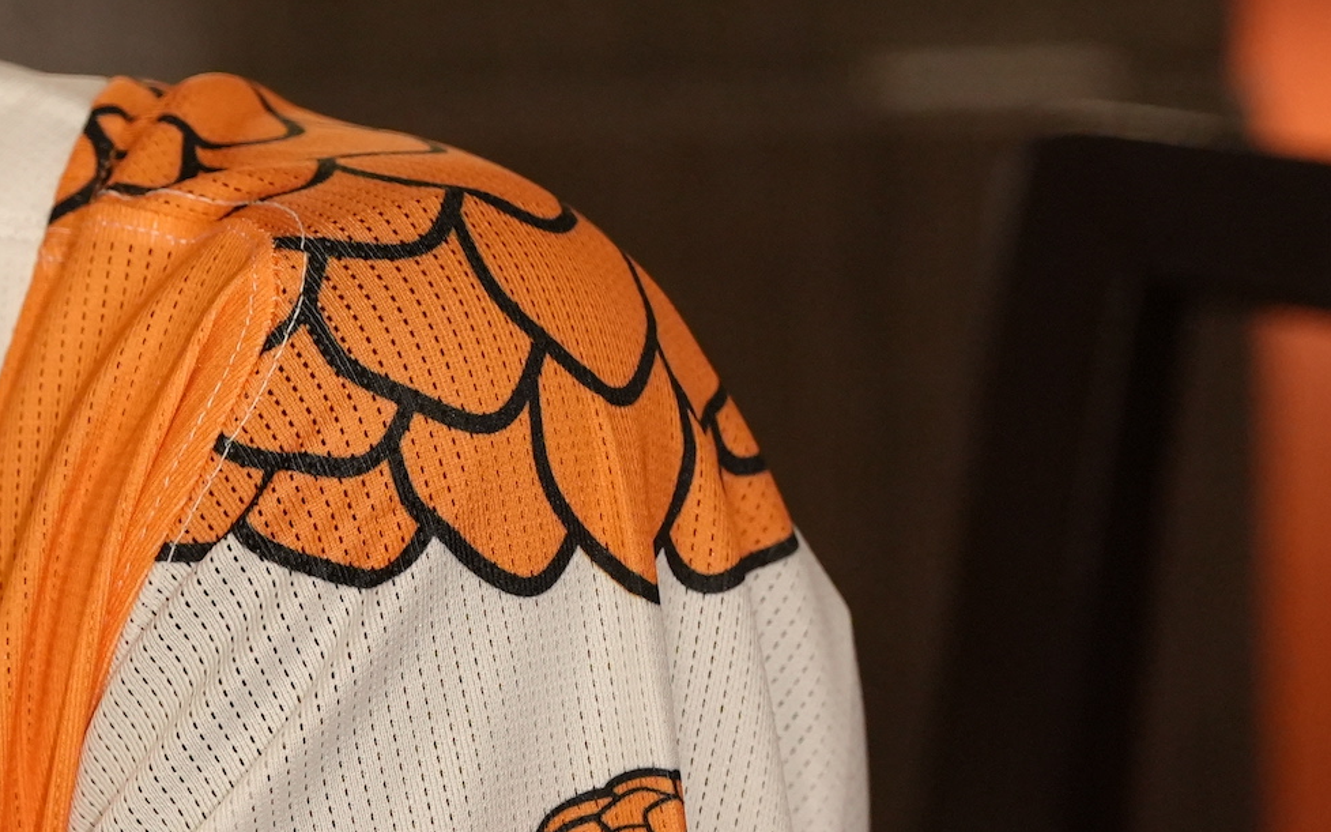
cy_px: 138
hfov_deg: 4.0
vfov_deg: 2.5
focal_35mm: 522
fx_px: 18933
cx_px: -670
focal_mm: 143
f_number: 4
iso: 2500
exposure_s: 1/160
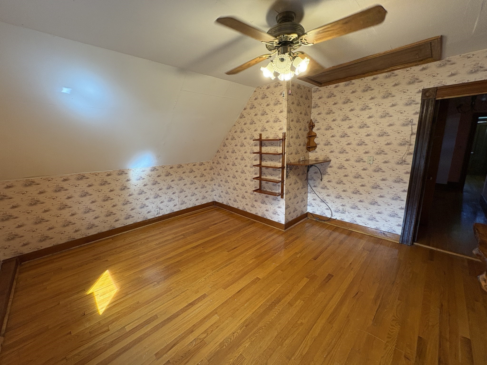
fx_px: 197
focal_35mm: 14
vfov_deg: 85.7
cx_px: 244
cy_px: 182
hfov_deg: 102.1
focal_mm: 2.22
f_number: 2.2
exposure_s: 1/60
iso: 200
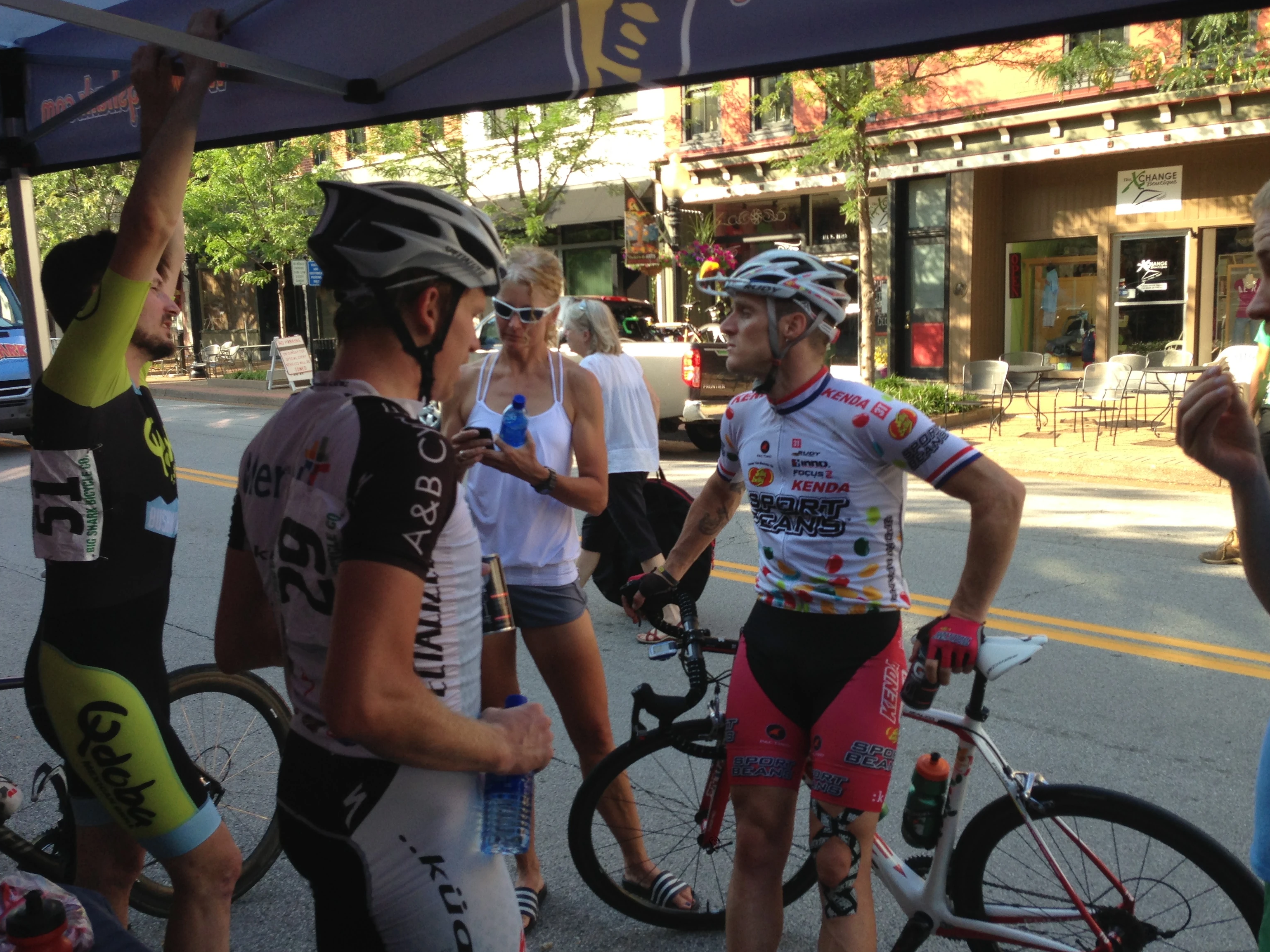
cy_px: 466
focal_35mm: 35
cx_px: 641
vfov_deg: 40.7
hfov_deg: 52.6
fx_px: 1284
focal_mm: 4.13
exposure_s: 1/261
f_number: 2.4
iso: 50
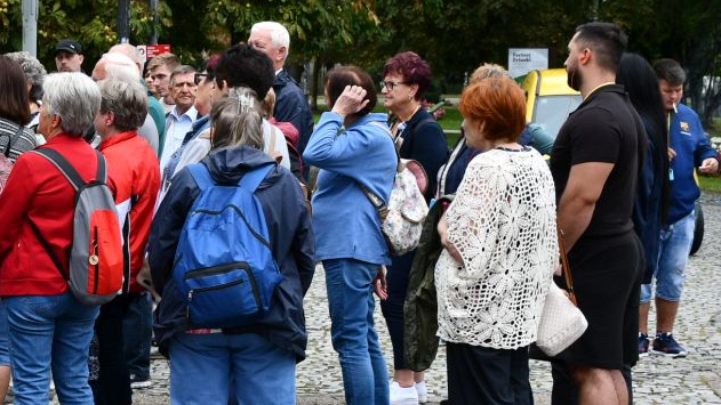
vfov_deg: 9.9
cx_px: -74
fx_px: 2332
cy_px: 251
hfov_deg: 17.0
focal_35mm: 122
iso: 200
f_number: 6.3
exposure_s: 1/250
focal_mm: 34
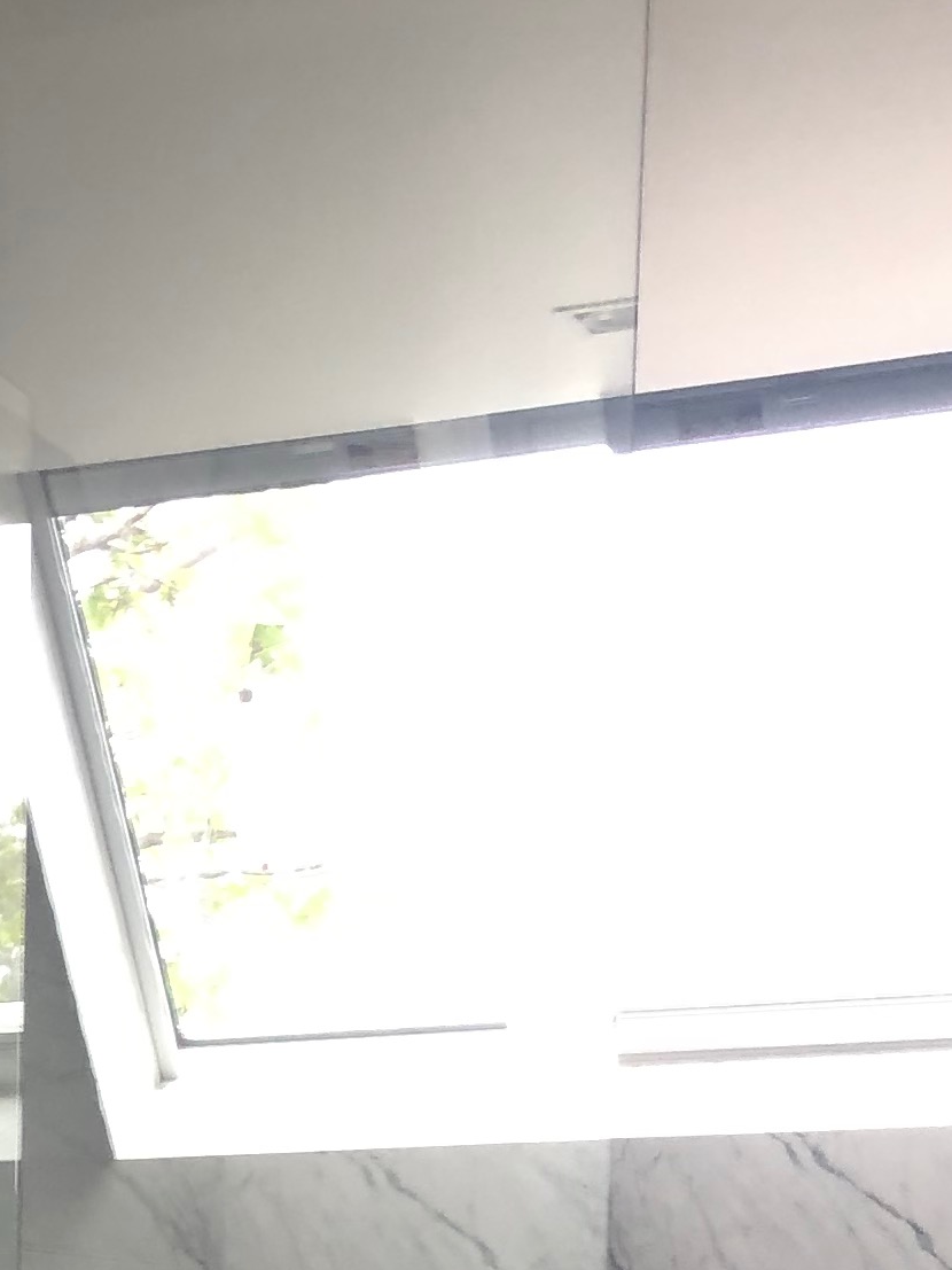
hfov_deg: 13.7
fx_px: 3741
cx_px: -420
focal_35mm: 102
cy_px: 1898
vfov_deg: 17.4
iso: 25
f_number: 1.8
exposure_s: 1/33
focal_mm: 4
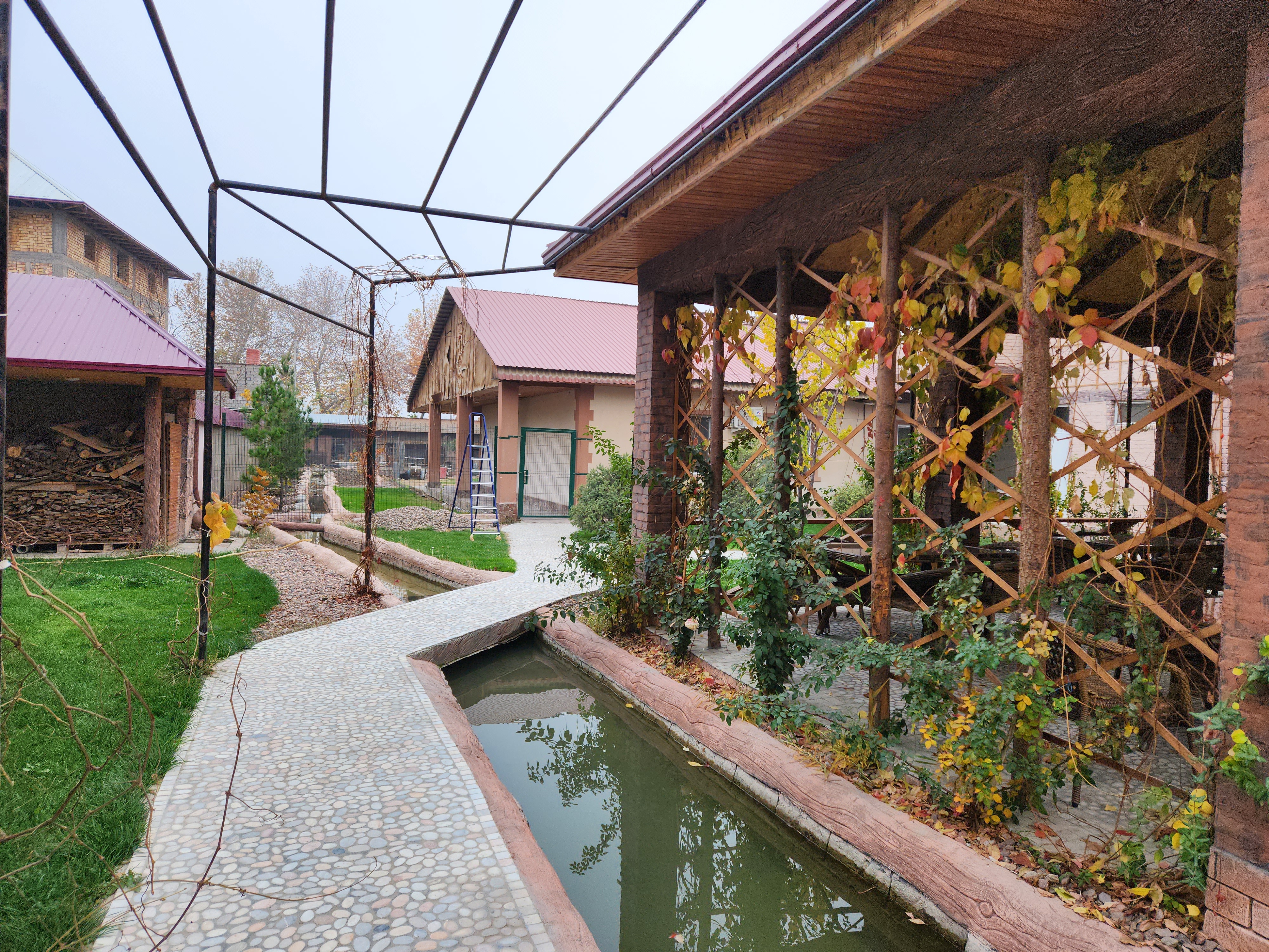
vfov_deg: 58.9
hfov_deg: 73.9
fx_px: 843
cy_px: 476
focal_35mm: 23
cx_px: 634
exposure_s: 1/180
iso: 50
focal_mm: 5.4
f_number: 1.8
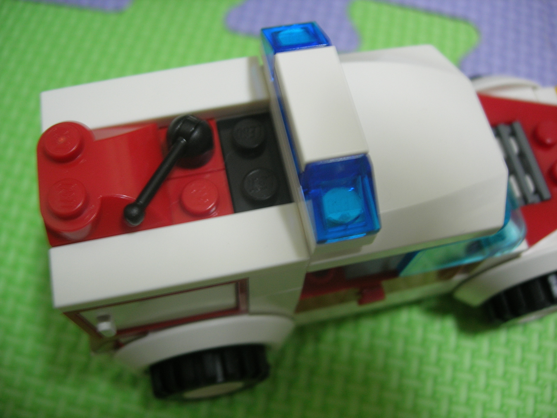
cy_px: 209
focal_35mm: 38
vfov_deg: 37.7
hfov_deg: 49.0
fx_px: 611
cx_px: 278
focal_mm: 7.8
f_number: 2.8
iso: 65
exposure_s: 1/3.6
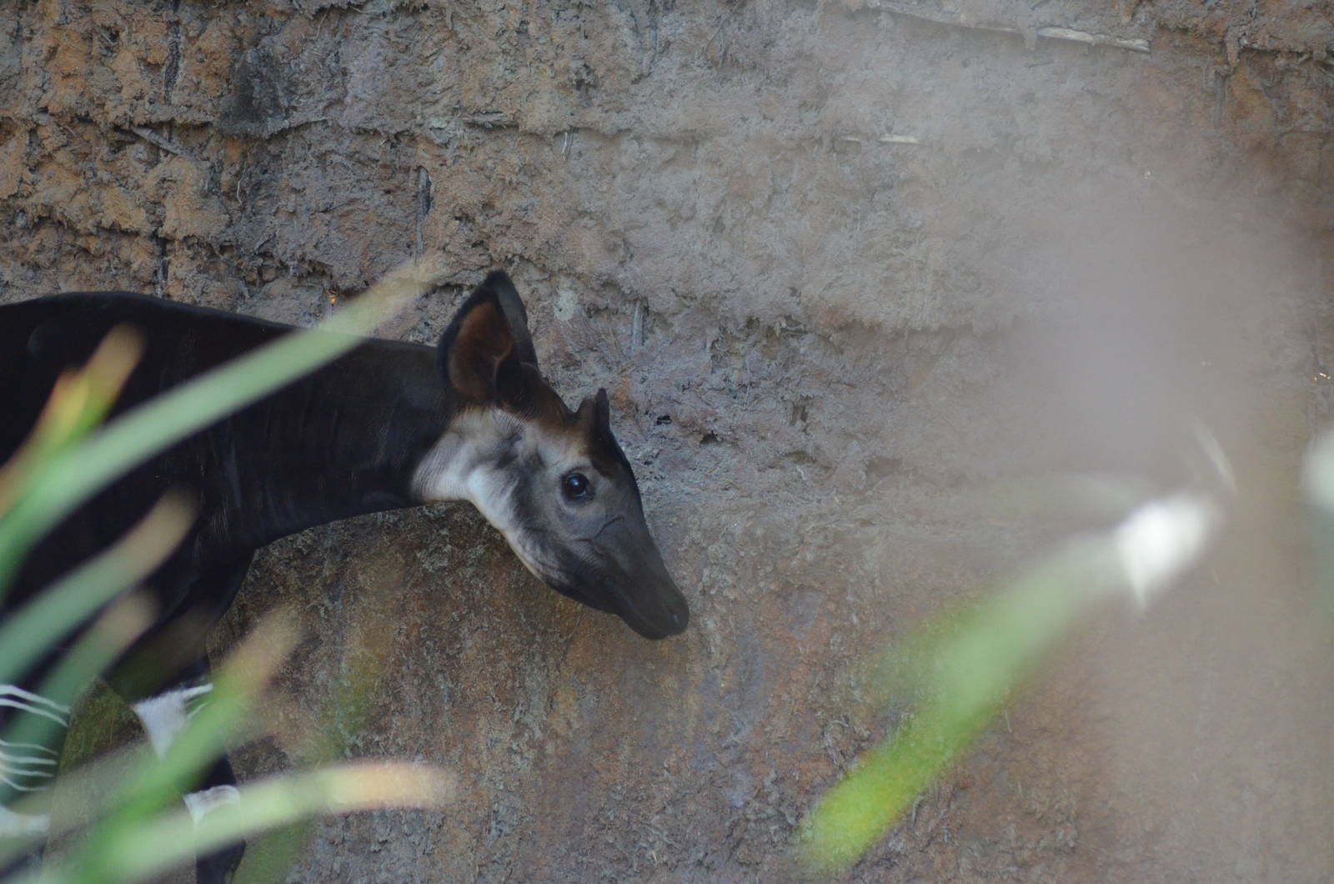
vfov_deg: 5.1
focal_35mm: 270
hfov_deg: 7.6
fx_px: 9985
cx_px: 667
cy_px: 442
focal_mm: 180
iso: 2000
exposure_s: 1/500
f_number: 4.5
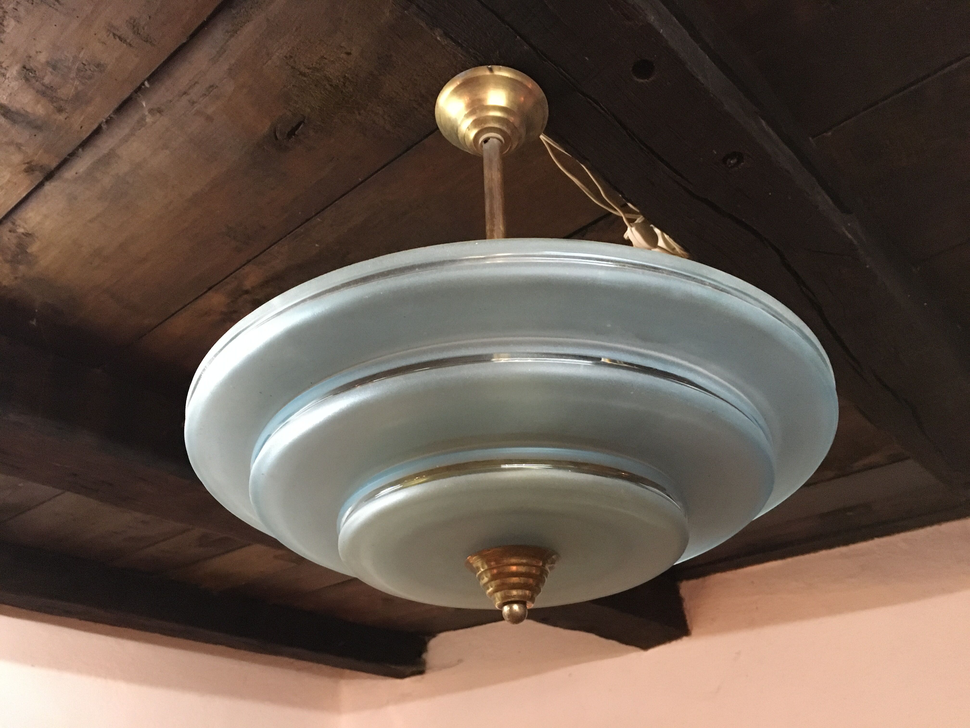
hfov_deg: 61.7
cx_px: 485
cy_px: 364
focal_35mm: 29
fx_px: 813
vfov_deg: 48.2
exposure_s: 1/17
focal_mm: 4.15
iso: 320
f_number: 2.2
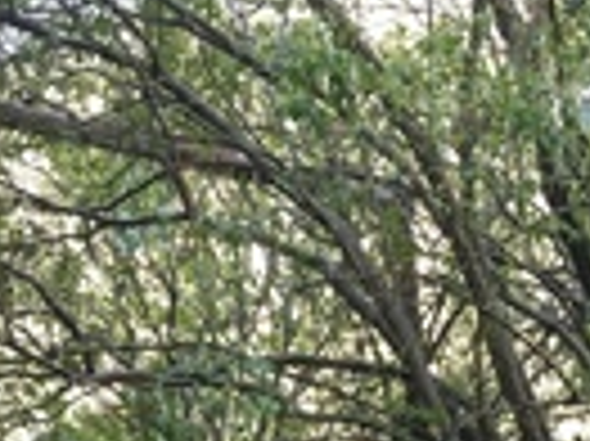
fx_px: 1890
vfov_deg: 12.1
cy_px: 835
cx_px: 140
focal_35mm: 111
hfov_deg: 17.6
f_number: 2.2
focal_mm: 4.15
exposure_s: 1/33
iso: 40
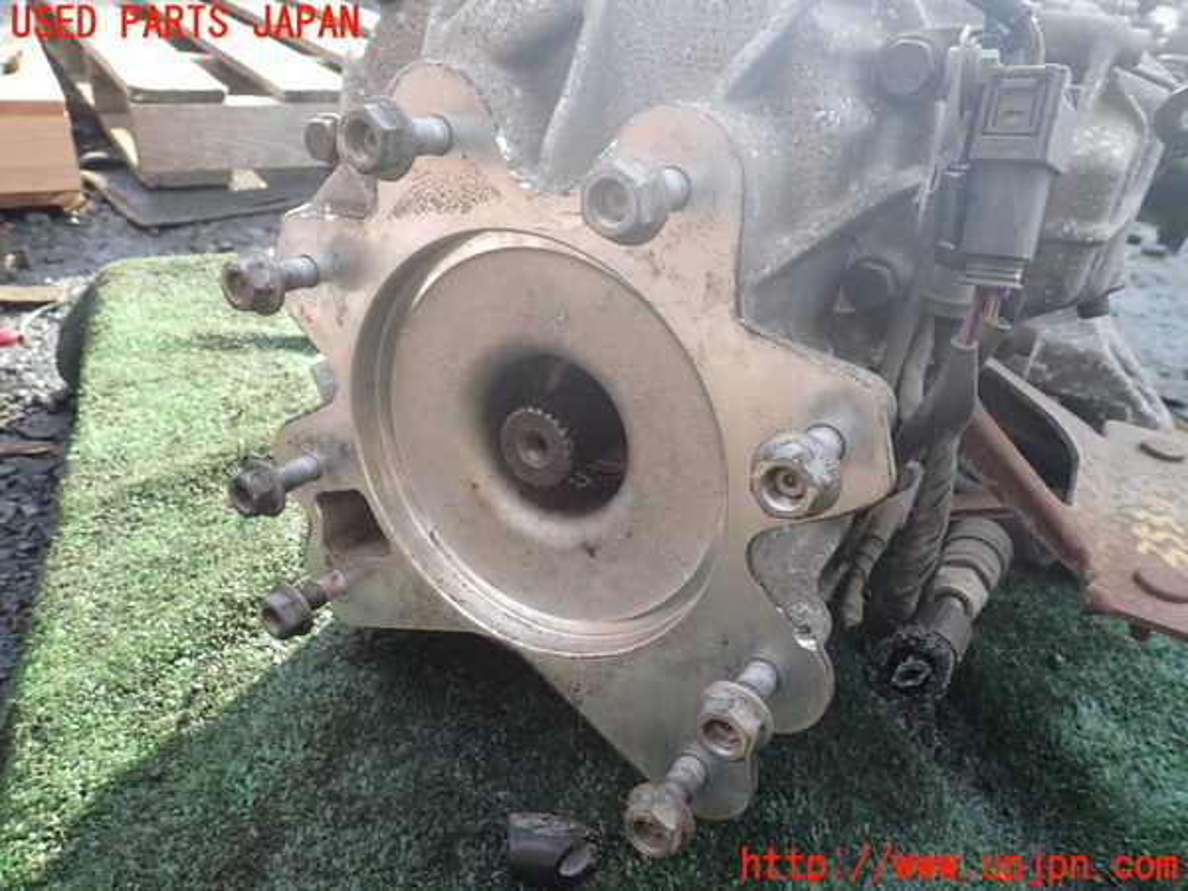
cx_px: 594
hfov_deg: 69.4
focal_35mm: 25
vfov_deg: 54.9
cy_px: 446
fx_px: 858
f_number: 2.8
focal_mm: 4.5
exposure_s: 1/200
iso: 100
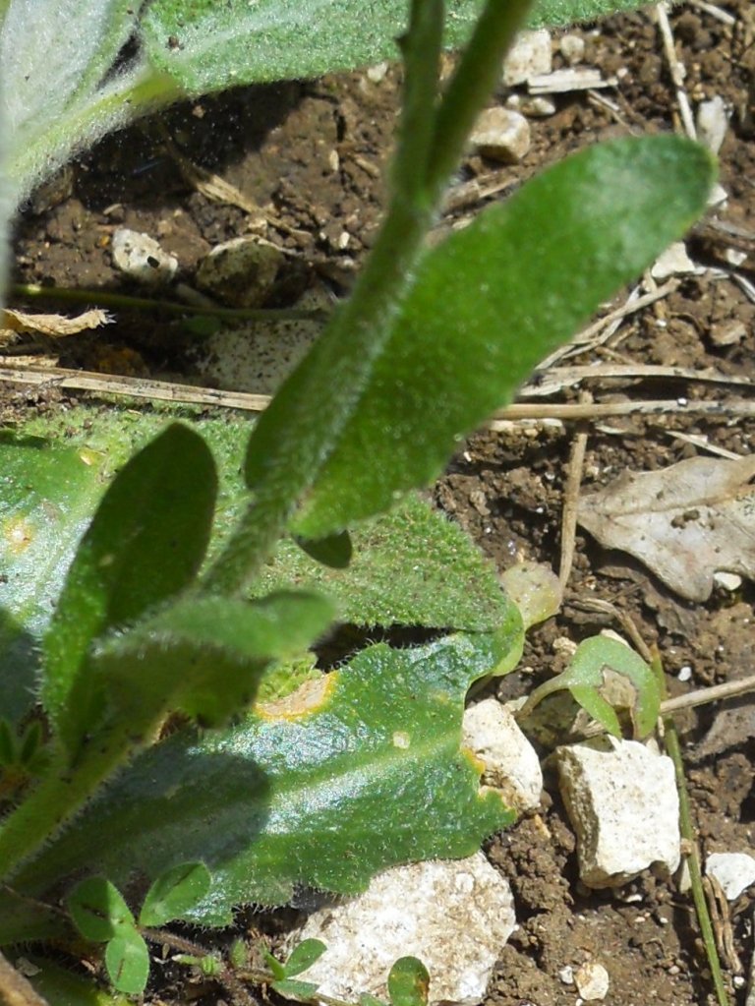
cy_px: 503
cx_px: 378
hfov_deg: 49.8
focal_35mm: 28
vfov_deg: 63.4
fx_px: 814
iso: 80
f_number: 5.4
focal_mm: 5
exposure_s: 1/320
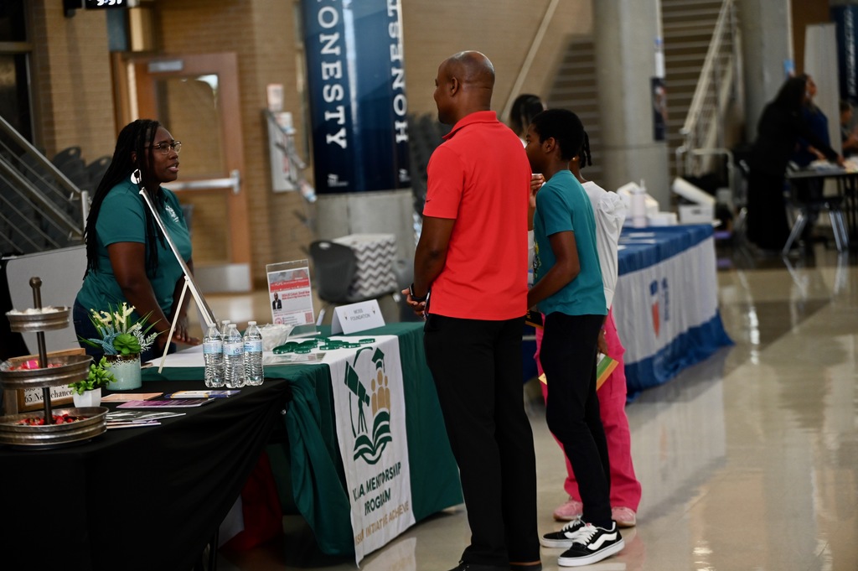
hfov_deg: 20.4
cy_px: 286
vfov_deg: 13.7
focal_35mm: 100
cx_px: 429
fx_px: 2381
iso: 2000
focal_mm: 100
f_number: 2.8
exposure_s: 1/160
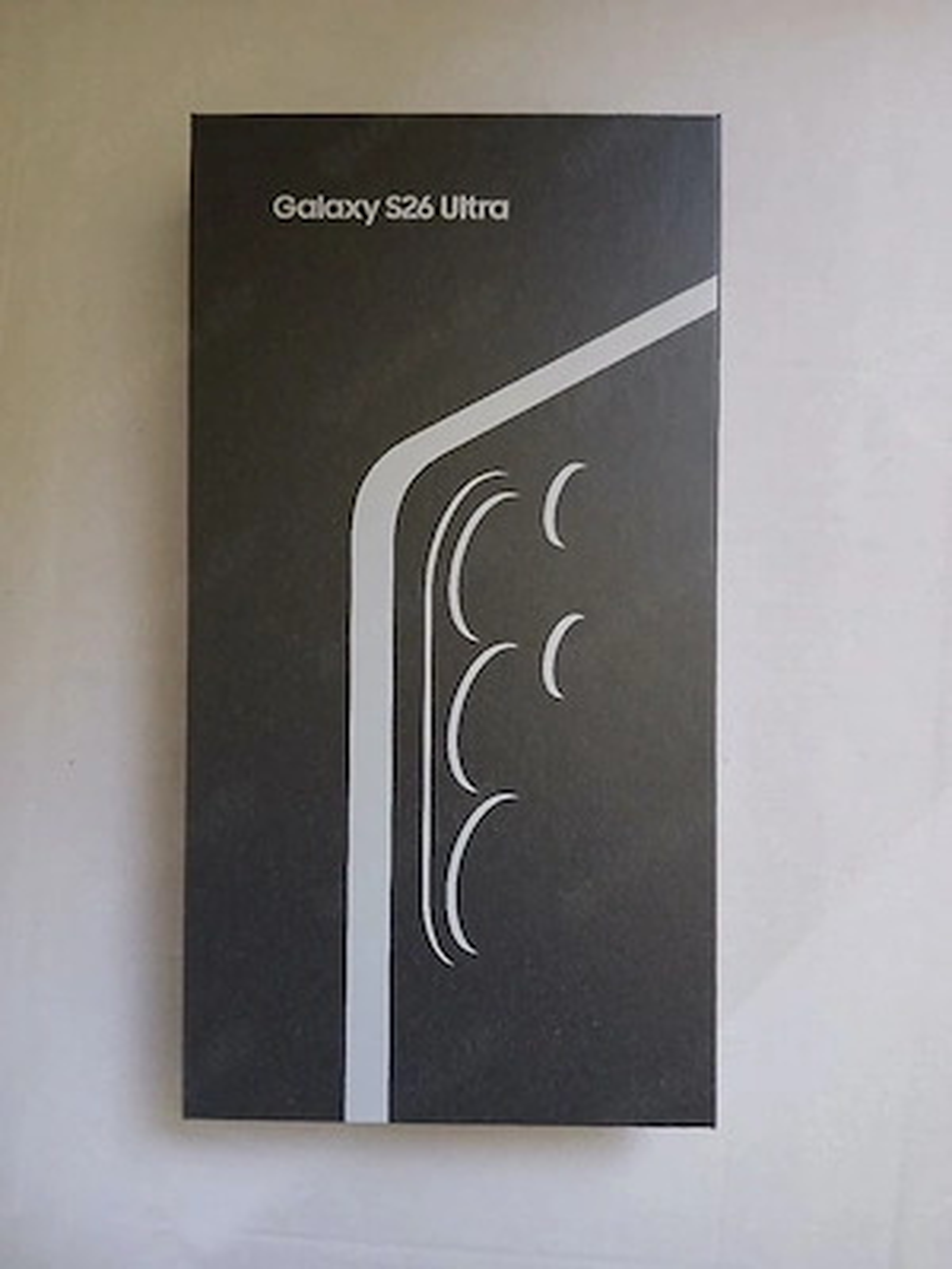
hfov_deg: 53.1
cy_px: 634
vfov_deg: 67.3
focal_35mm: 26
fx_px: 953
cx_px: 476
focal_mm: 3.98
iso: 1000
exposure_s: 1/16.7
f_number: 1.8
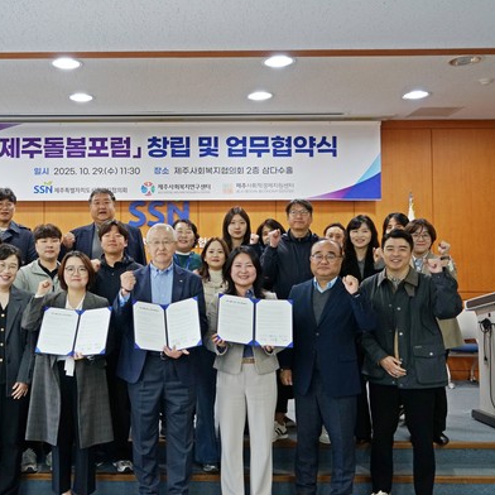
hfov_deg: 41.9
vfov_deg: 42.8
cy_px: 244
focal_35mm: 39
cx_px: 144
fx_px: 631
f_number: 4
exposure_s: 1/160
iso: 1000
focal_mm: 30
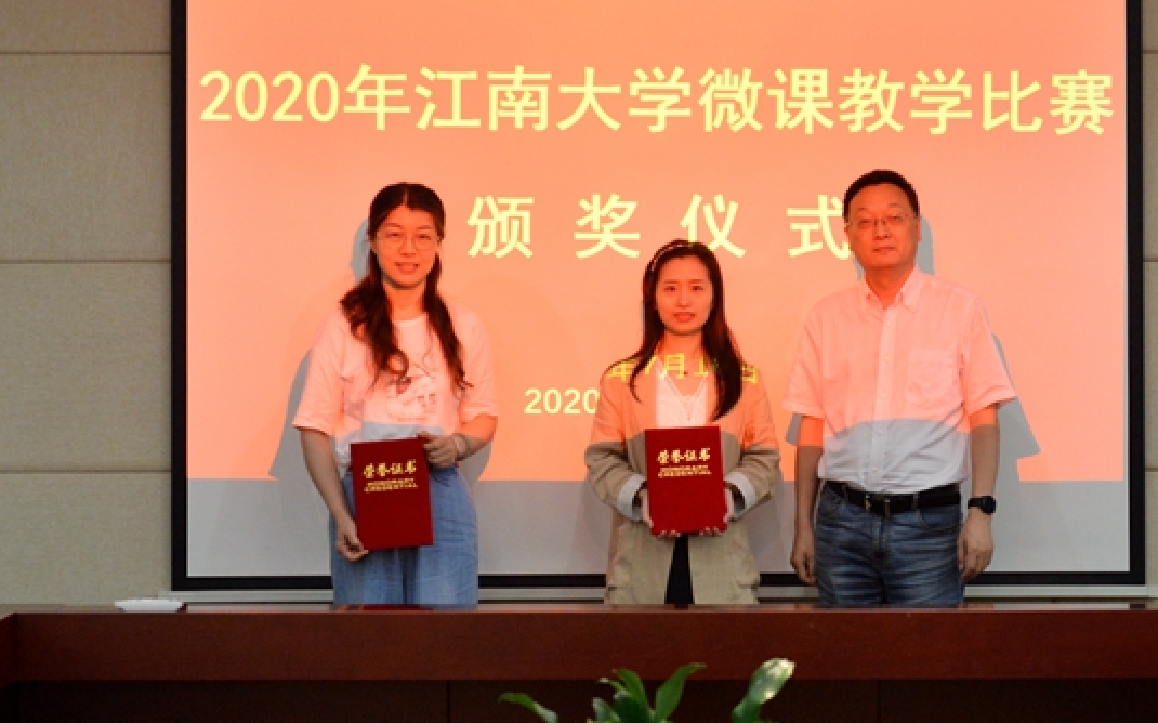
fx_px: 2776
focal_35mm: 88
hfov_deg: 23.5
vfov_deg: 14.8
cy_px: 264
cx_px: 662
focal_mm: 70
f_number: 2.8
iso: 1400
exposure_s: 1/160
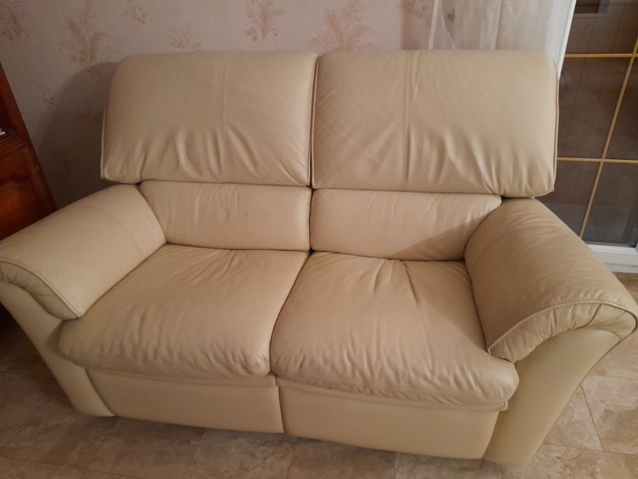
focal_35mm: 25
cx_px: 319
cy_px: 240
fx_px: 461
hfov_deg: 69.4
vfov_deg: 54.9
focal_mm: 4.6
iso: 640
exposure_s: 1/25
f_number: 2
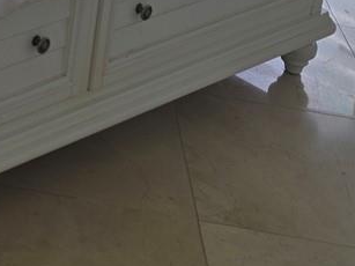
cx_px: -145
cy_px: -359
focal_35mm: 120
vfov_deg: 10.7
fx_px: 1230
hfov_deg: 15.4
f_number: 1.7
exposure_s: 1/359
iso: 25
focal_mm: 6.3
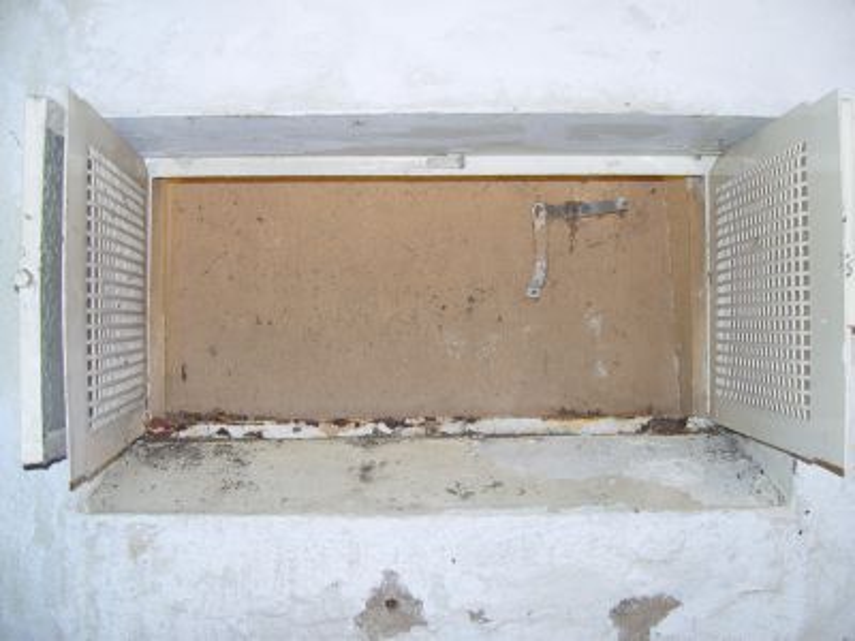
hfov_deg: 54.0
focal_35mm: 34
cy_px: 320
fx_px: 840
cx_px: 428
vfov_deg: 41.8
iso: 100
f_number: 2.8
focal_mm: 7.3
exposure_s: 1/40
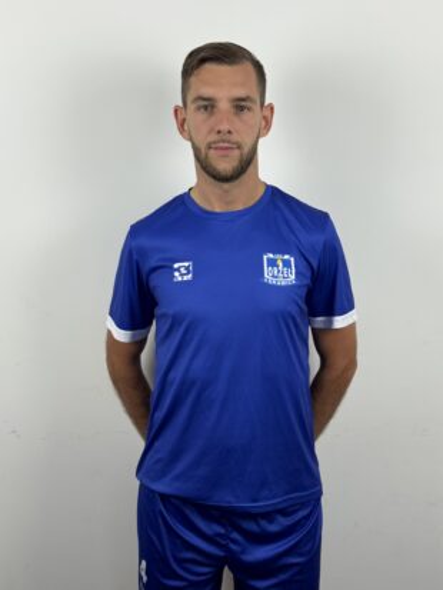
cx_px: 222
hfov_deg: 30.3
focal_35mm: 48
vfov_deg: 39.6
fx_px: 819
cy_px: 295
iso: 80
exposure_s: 1/100
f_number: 1.78
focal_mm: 6.76
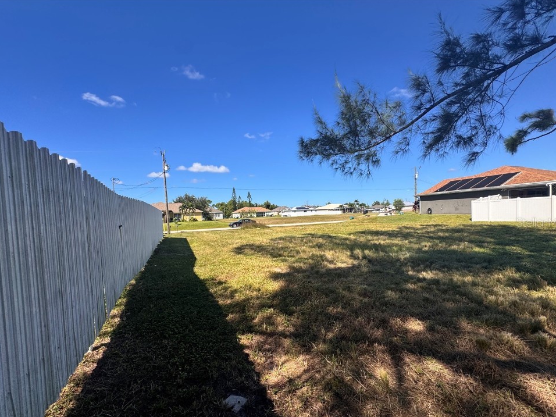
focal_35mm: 15
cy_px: 222
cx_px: 273
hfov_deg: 98.2
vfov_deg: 81.6
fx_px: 241
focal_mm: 2.22
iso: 50
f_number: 2.2
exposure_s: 1/2028
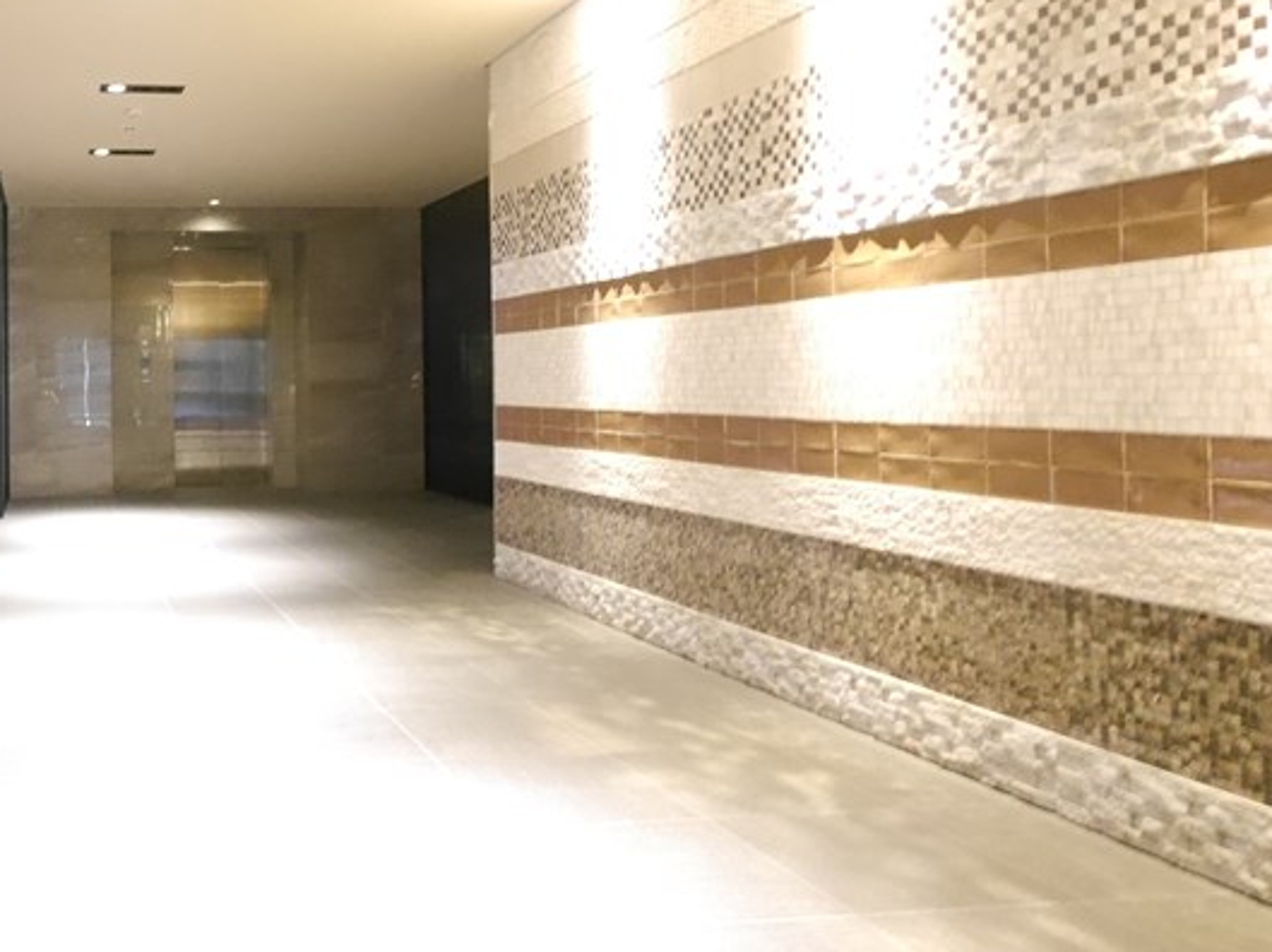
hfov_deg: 52.4
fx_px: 1138
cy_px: 394
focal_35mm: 31
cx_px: 161
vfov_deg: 45.2
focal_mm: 8
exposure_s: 1/13
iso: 3200
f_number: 4
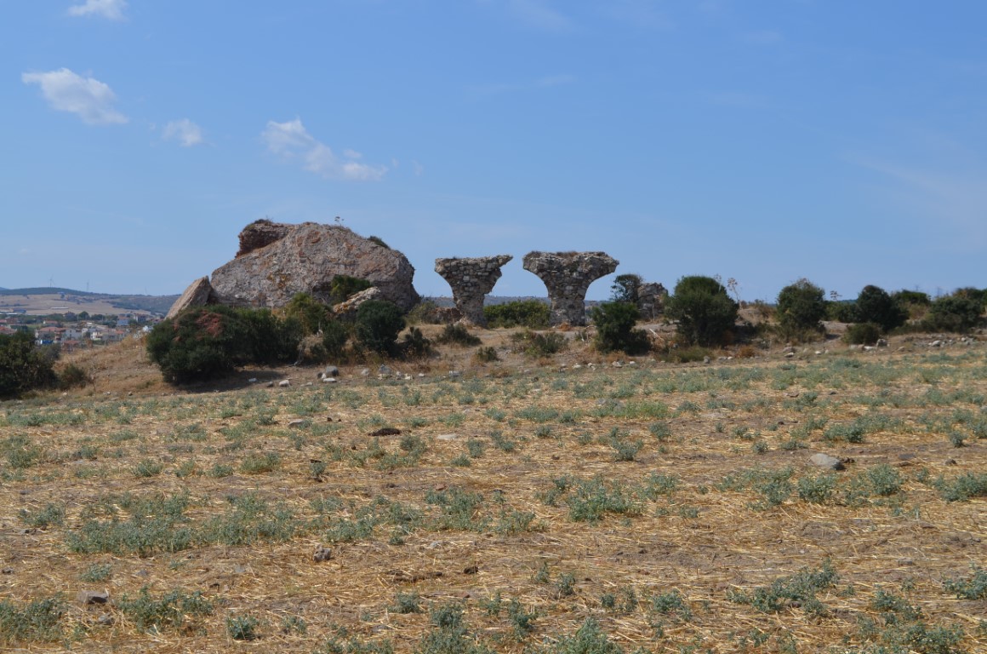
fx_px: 1723
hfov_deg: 32.0
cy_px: 327
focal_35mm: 63
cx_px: 494
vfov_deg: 21.5
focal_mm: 42
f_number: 9
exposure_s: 1/320
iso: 100
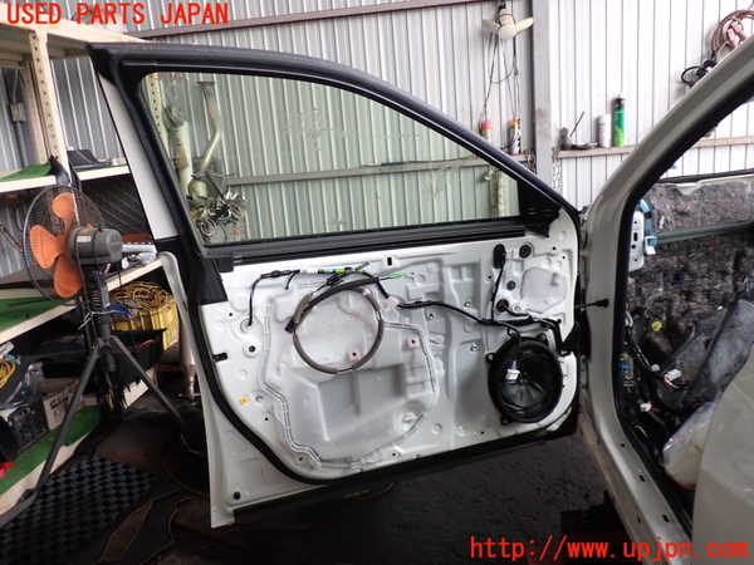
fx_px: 653
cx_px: 377
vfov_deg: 46.8
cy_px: 282
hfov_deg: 60.0
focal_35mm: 30
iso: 100
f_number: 2.3
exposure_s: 1/60
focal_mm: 5.4
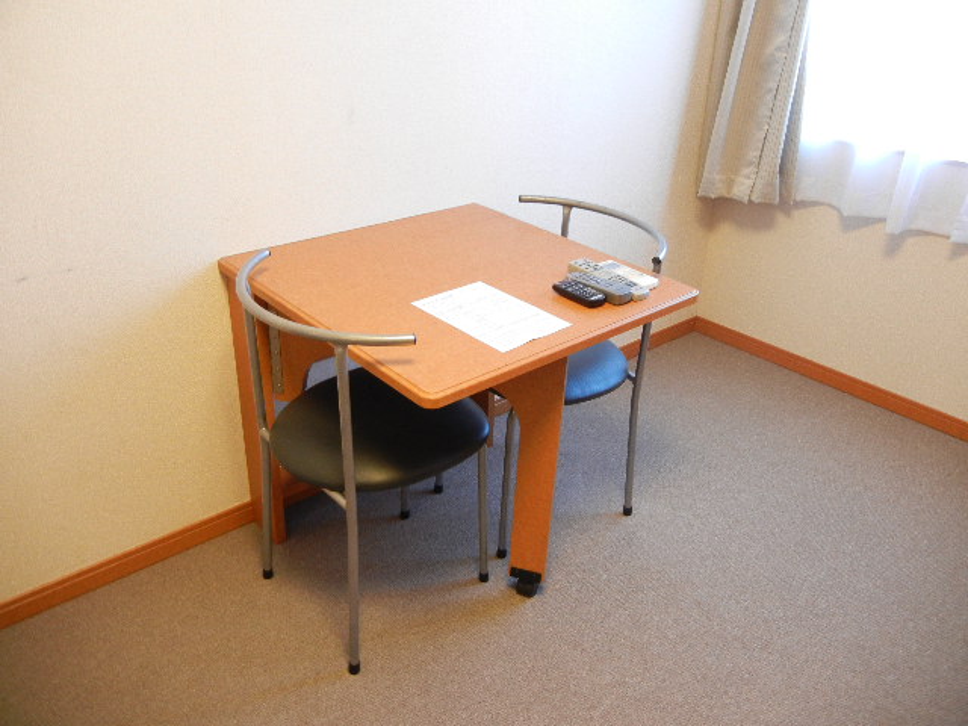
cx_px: 484
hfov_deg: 60.0
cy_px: 363
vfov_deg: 46.8
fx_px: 839
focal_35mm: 30
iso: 400
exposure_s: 1/26.6
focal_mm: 5.4
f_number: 3.5
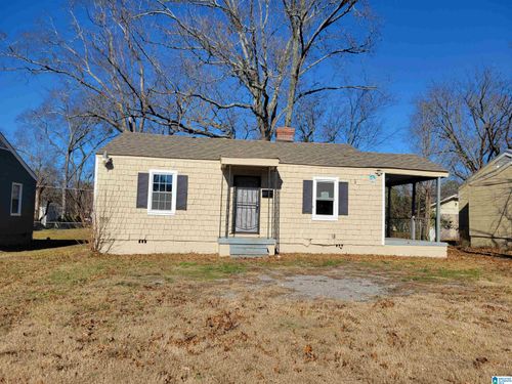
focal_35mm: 26
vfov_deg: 53.1
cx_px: 256
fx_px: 385
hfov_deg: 67.3
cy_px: 192
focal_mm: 5.4
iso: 40
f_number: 1.8
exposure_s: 1/3168
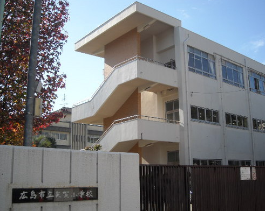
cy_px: 110
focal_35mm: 39
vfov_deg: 38.2
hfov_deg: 46.9
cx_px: 137
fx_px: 306
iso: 64
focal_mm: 5.7
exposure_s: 1/218
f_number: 5.6
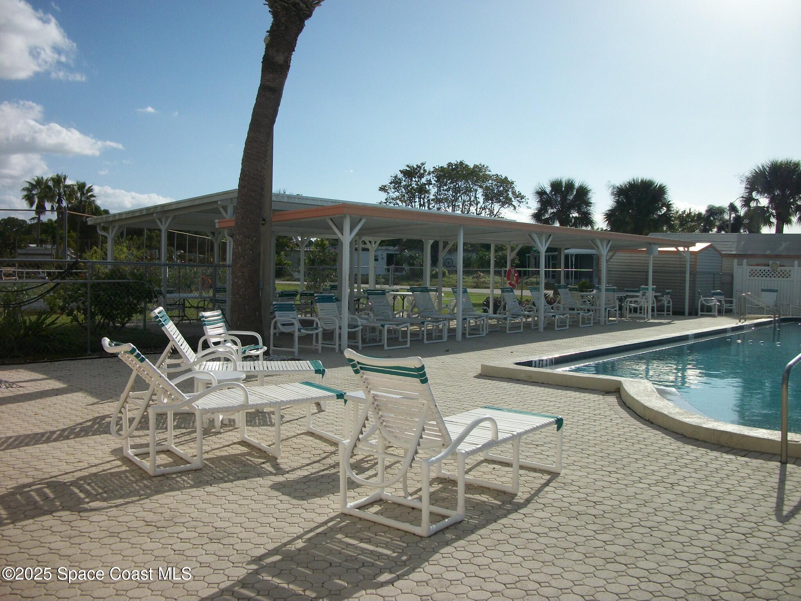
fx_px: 740
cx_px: 400
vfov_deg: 44.2
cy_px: 300
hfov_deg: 56.8
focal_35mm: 32
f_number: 8.8
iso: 80
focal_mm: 5.7
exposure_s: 1/400
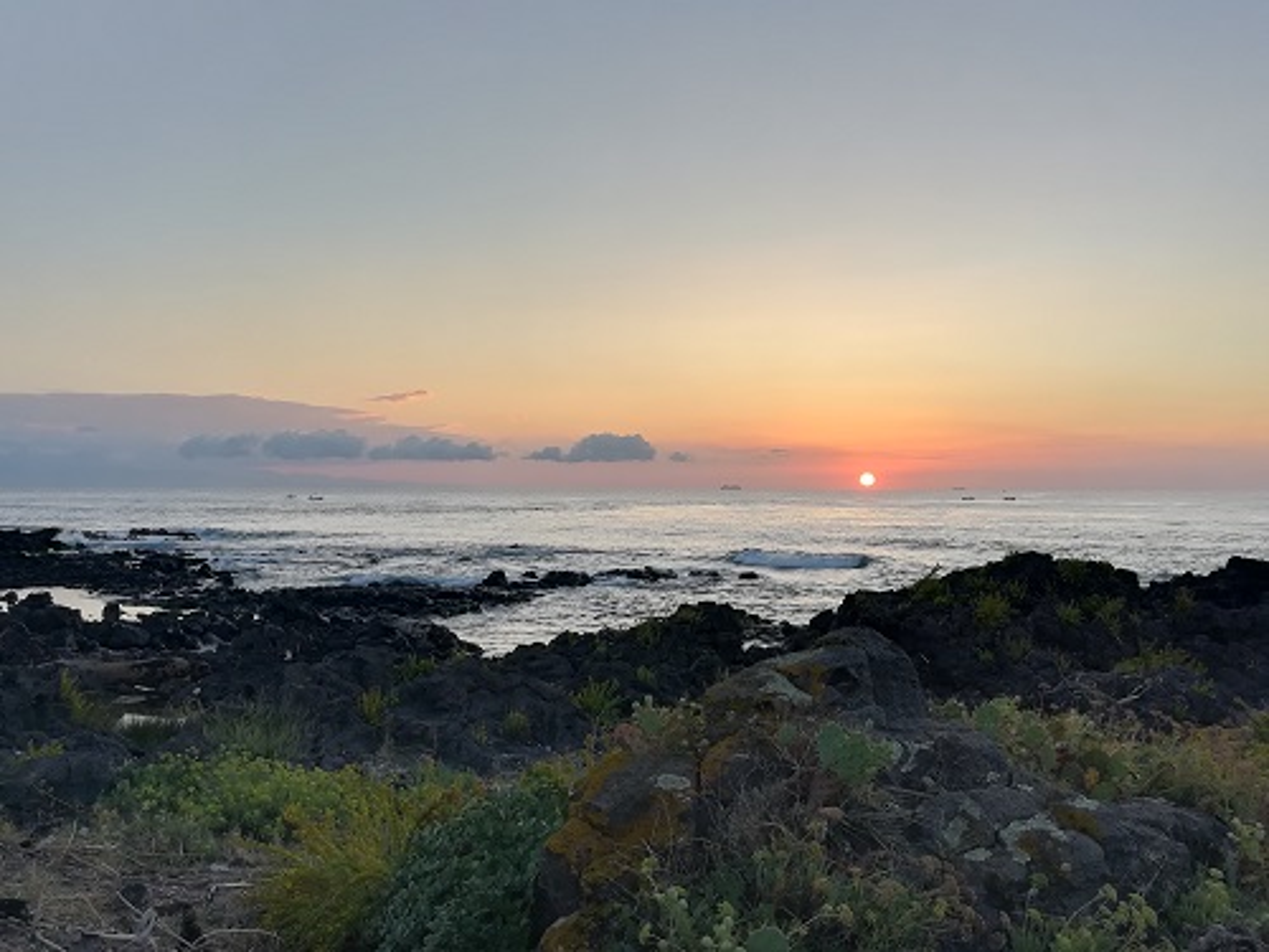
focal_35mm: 33
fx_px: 1210
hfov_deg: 55.4
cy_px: 476
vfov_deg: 42.9
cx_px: 634
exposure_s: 1/330
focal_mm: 3.83
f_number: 2.2
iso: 50
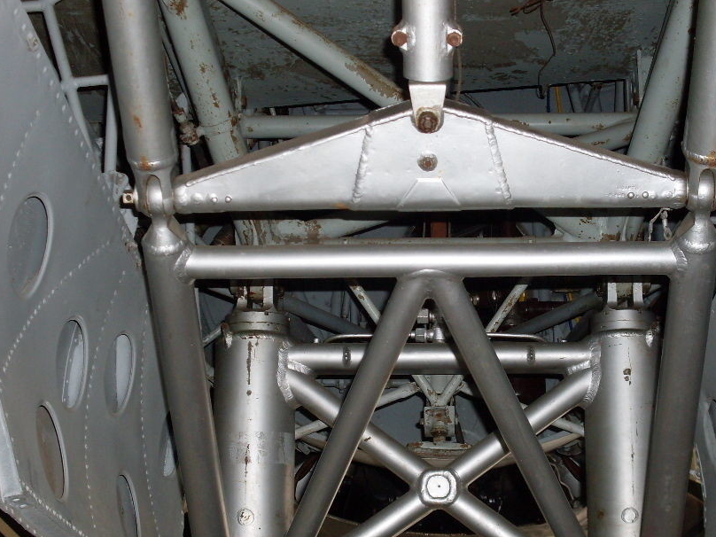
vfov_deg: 19.4
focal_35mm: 76
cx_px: 431
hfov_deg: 25.6
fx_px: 1572
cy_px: 311
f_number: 3.4
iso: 100
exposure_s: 1/45
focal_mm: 9.9
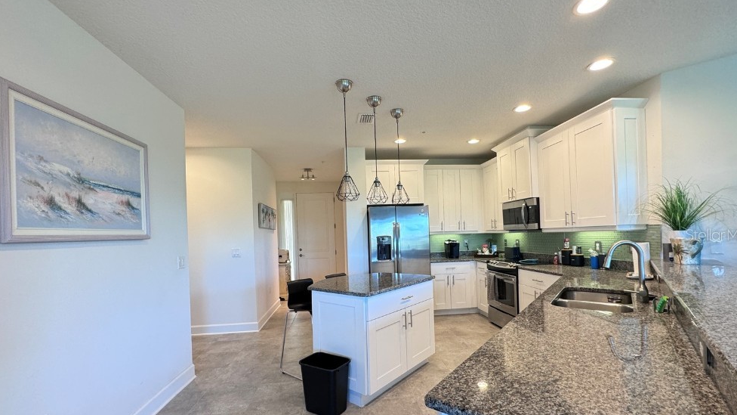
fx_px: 313
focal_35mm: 16
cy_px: 234
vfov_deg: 66.8
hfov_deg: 99.4
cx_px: 370
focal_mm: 2.22
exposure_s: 1/60
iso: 200
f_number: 2.2
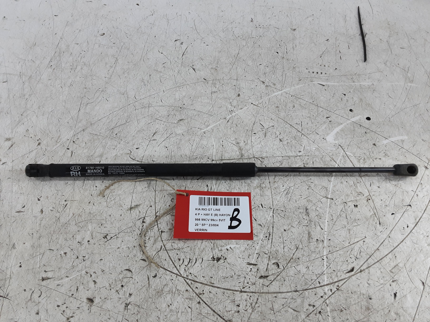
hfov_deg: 65.3
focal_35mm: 27
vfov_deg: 51.4
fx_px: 335
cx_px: 215
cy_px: 161
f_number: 1.9
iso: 125
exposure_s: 1/50
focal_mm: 2.91
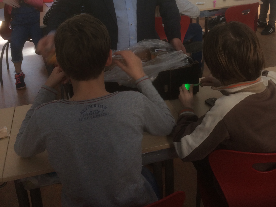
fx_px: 343
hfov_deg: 43.8
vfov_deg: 32.7
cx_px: 148
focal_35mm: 43
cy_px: 43
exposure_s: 1/33
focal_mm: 4.15
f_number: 2.2
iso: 50
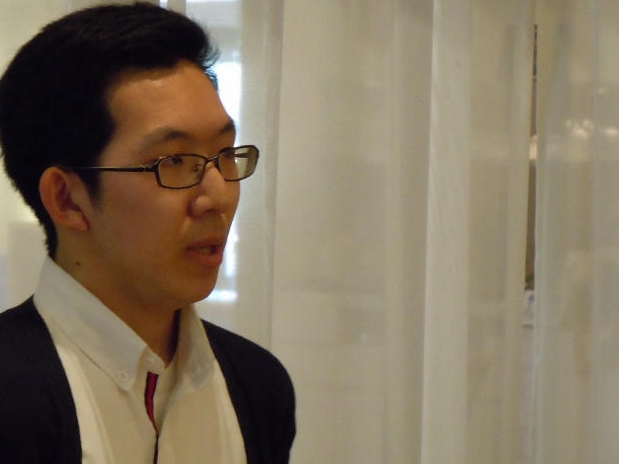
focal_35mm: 222
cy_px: 200
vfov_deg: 6.7
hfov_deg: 8.9
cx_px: 257
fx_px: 3969
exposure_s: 1/50
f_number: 4.6
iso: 800
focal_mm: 31.4
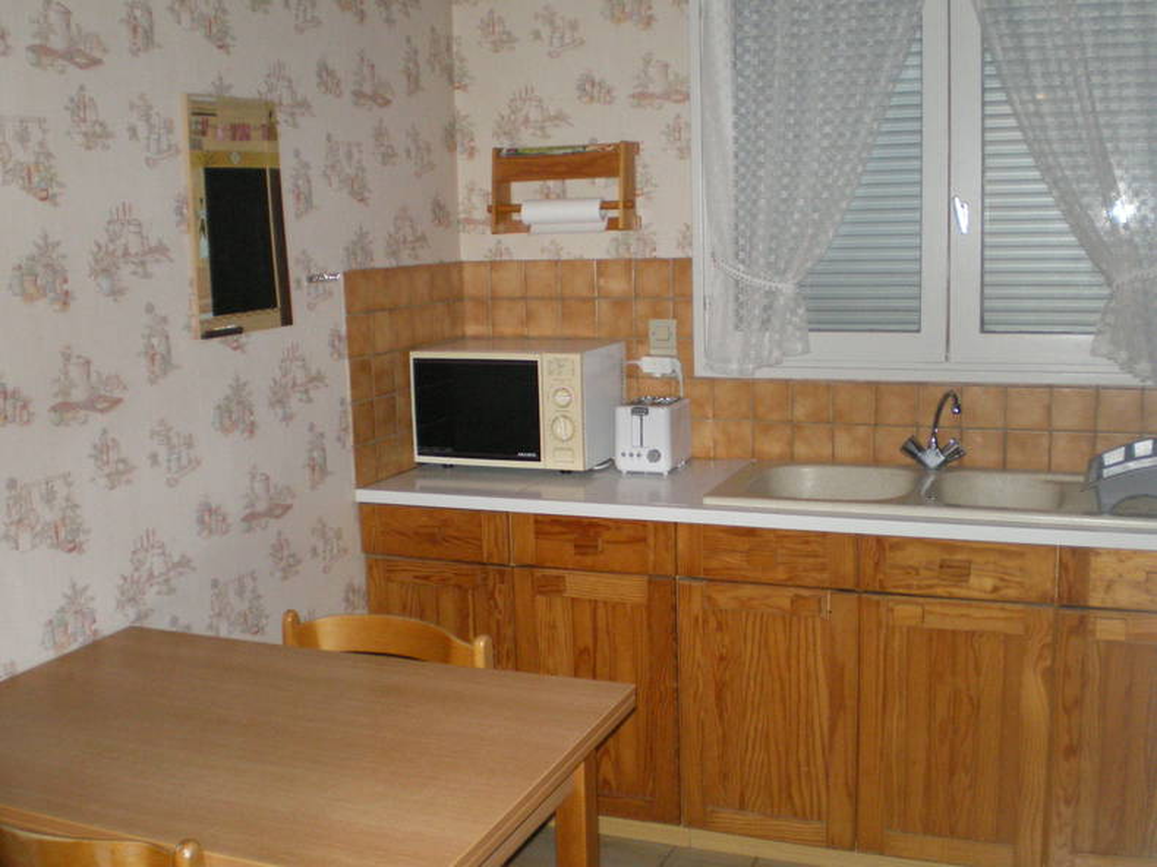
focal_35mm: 38
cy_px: 434
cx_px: 578
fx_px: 1270
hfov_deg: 49.0
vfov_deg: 37.7
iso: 400
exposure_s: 1/30
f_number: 3.1
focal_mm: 6.3
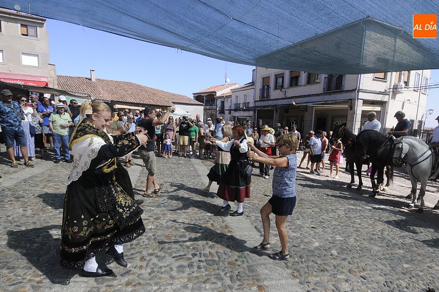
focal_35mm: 19
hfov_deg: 87.0
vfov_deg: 64.4
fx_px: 231
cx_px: 222
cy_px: 151
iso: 250
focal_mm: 12
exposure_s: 1/200
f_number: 10
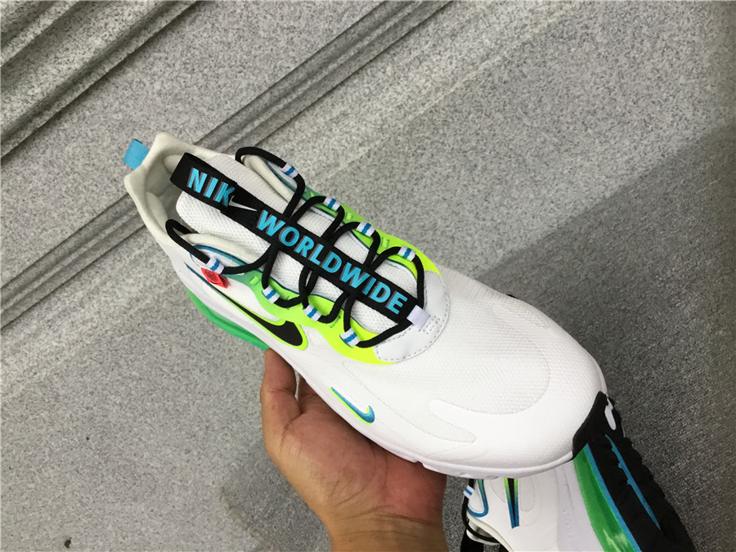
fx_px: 659
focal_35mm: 31
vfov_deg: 45.4
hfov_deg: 58.4
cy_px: 276
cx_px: 368
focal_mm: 3.3
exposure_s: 1/30
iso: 40
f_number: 2.4
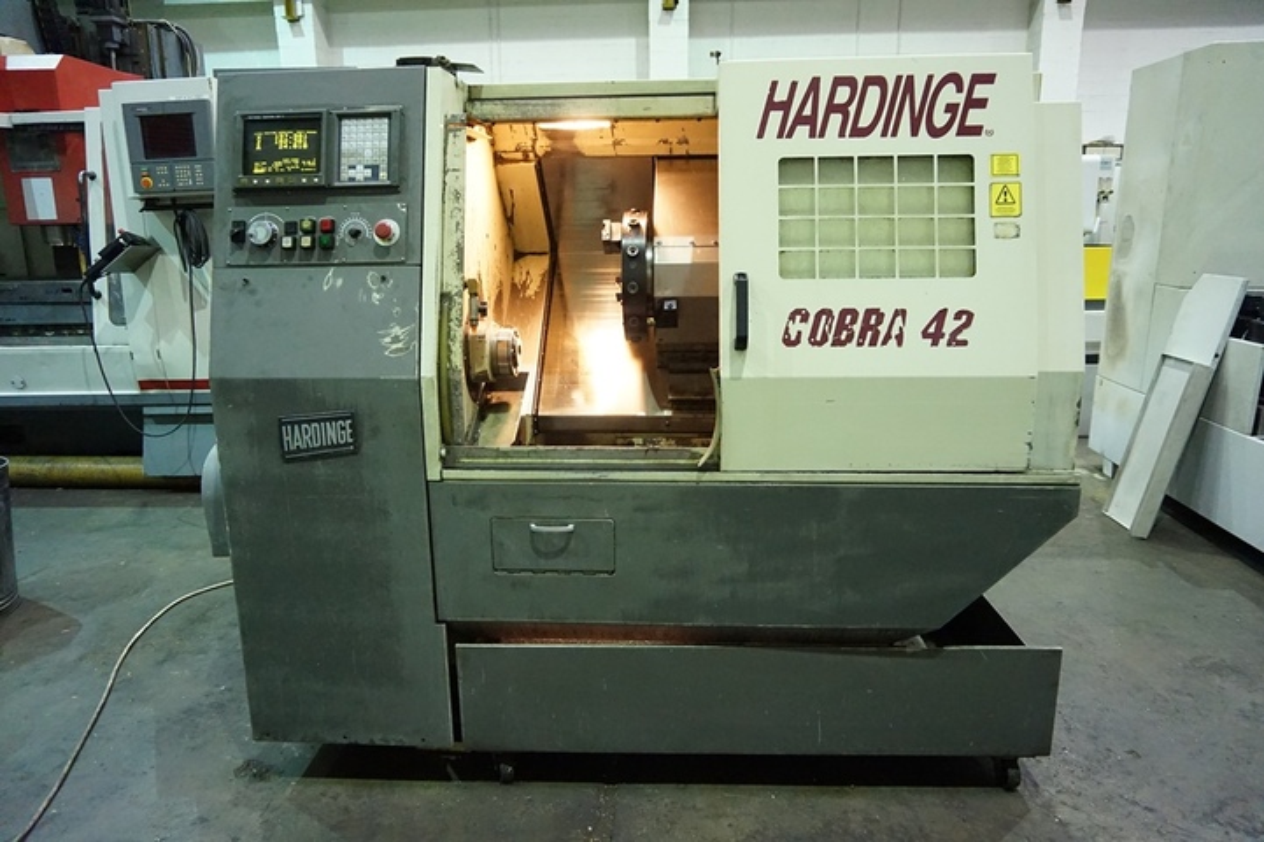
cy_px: 421
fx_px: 842
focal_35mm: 24
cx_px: 632
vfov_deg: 53.1
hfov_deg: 73.8
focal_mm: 16
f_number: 3.5
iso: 3200
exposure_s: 1/50
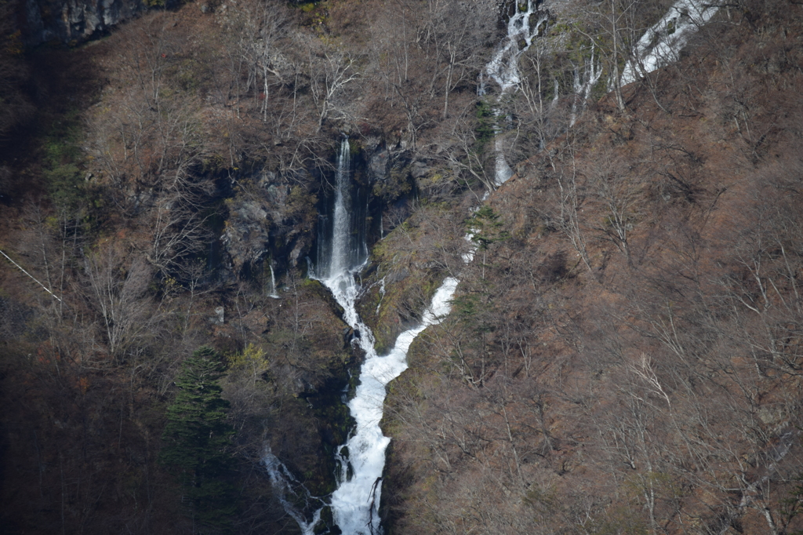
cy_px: 268
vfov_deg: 3.8
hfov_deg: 5.7
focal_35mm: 360
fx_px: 8027
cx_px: 402
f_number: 5.3
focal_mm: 240
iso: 100
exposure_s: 1/320
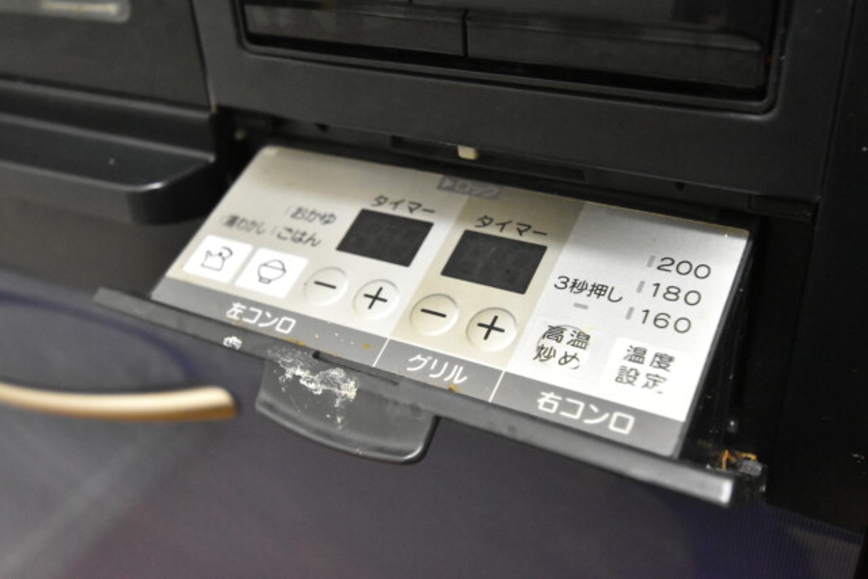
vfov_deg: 36.9
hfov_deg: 53.1
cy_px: 290
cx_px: 434
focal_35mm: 36
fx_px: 868
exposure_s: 1/60
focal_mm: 24
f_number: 4.5
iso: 6400
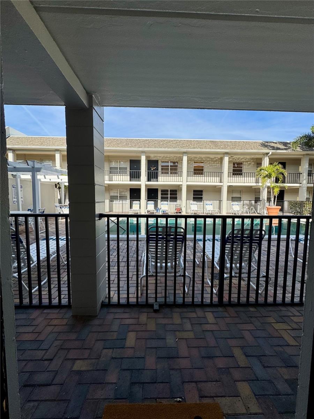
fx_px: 169
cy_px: 210
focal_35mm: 14
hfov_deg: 85.7
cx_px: 157
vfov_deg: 102.1
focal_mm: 2.22
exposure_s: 1/1748
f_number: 2.2
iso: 50
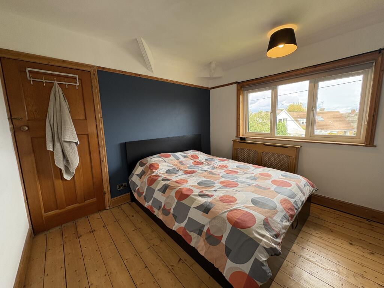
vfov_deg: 85.7
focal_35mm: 14
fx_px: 155
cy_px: 144
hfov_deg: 102.1
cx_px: 192
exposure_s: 1/99
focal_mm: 2.22
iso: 125
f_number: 2.2
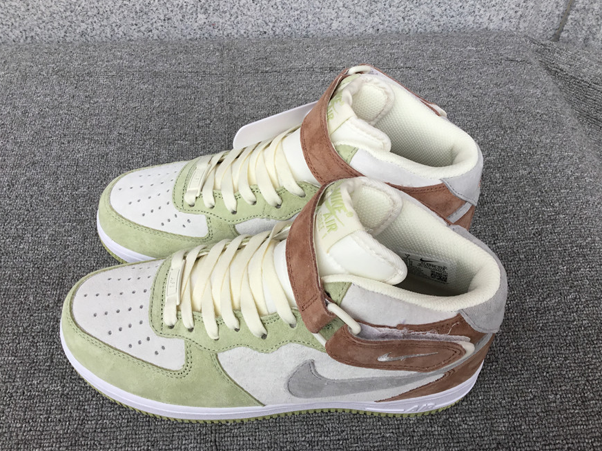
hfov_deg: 56.8
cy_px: 224
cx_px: 306
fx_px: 557
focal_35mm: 32
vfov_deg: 44.2
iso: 25
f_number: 2.4
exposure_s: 1/195
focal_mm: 3.3
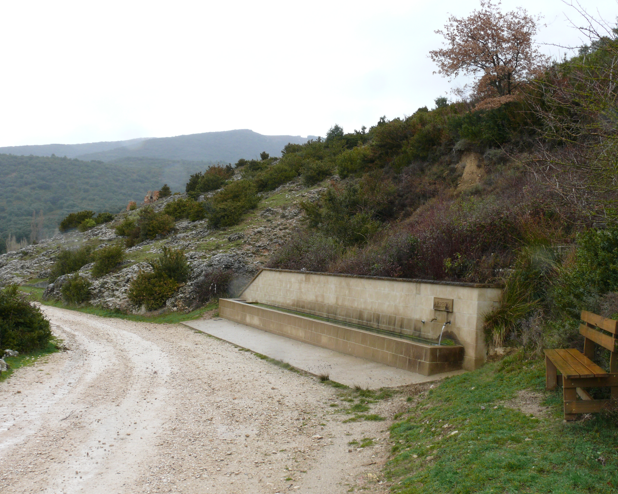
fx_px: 677
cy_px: 244
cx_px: 323
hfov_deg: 49.1
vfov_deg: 40.1
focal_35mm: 37
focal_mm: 7.4
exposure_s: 1/10
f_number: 8
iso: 100
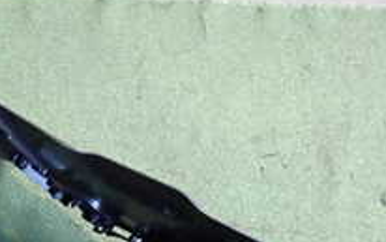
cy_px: 246
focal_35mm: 77
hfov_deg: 26.4
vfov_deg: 16.6
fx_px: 810
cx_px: 94
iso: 640
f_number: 2
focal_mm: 4.5
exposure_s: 1/80
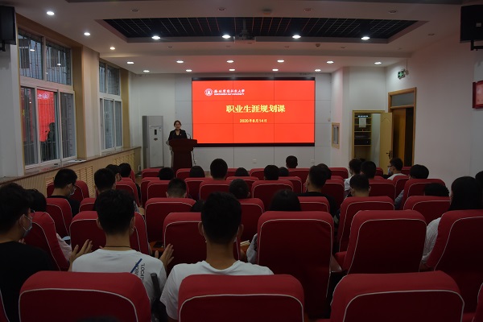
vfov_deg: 47.9
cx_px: 242
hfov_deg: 67.4
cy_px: 161
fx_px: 362
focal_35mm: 27
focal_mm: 18
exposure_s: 1/100
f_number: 5
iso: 800
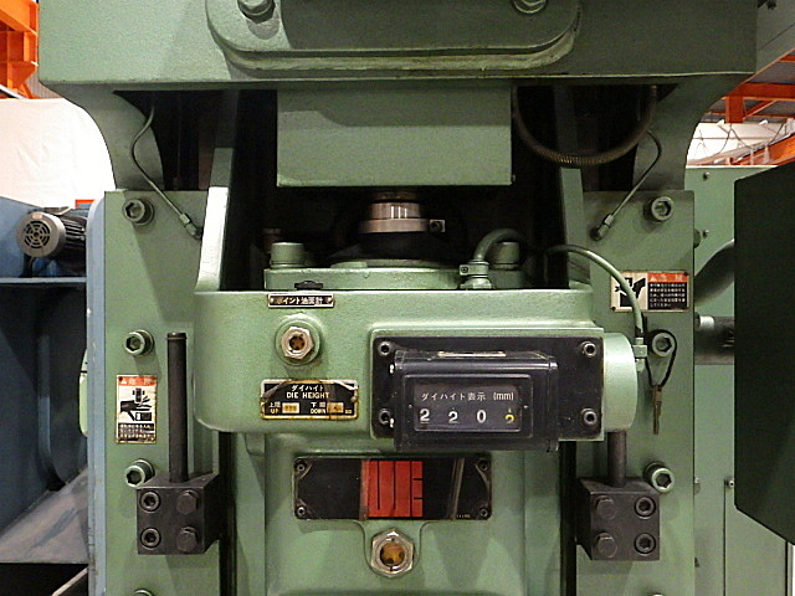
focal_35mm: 28
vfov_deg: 49.7
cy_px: 298
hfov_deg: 63.4
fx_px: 643
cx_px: 398
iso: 1600
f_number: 3.5
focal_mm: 5
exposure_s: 1/20
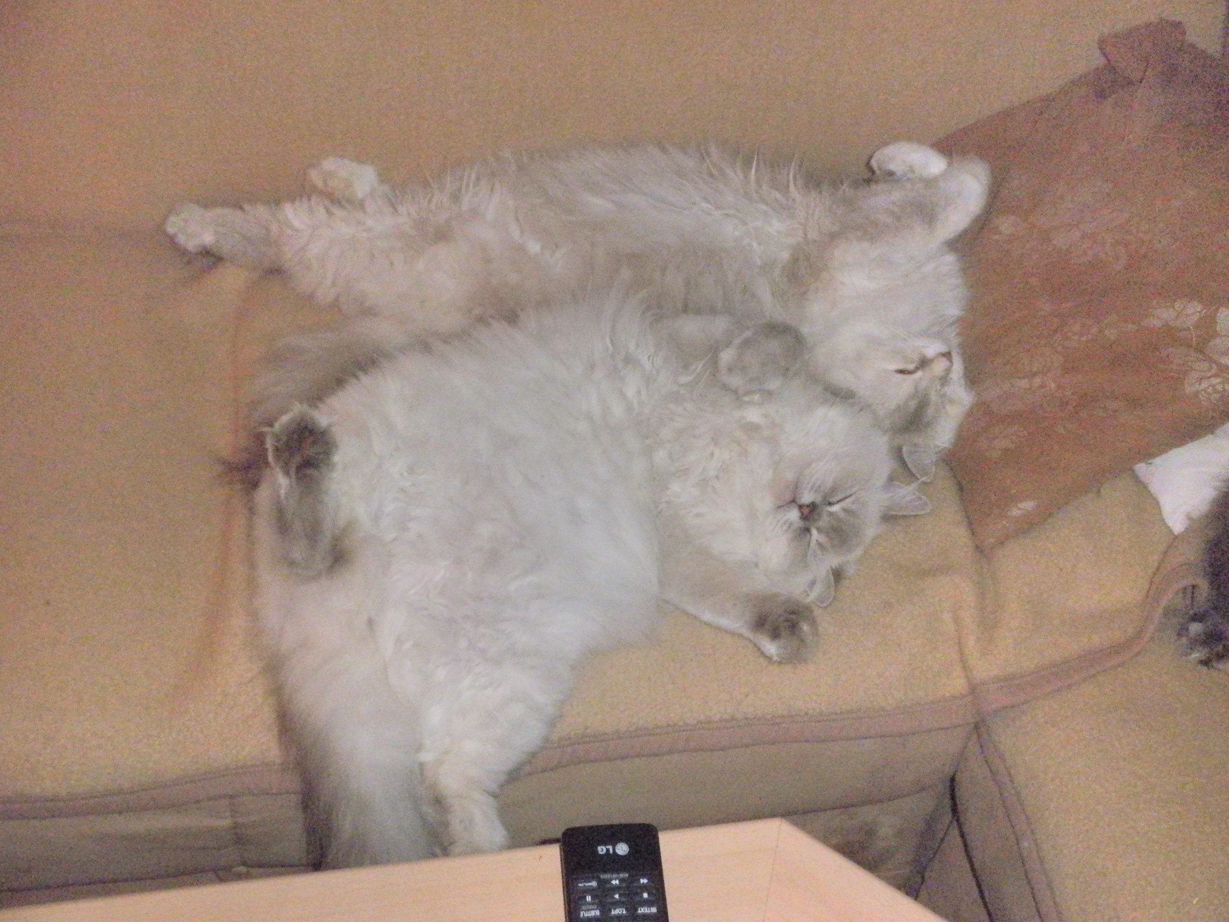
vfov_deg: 32.9
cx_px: 614
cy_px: 461
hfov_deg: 42.9
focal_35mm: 44
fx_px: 1562
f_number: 3.4
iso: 800
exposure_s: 1/80
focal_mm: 7.9
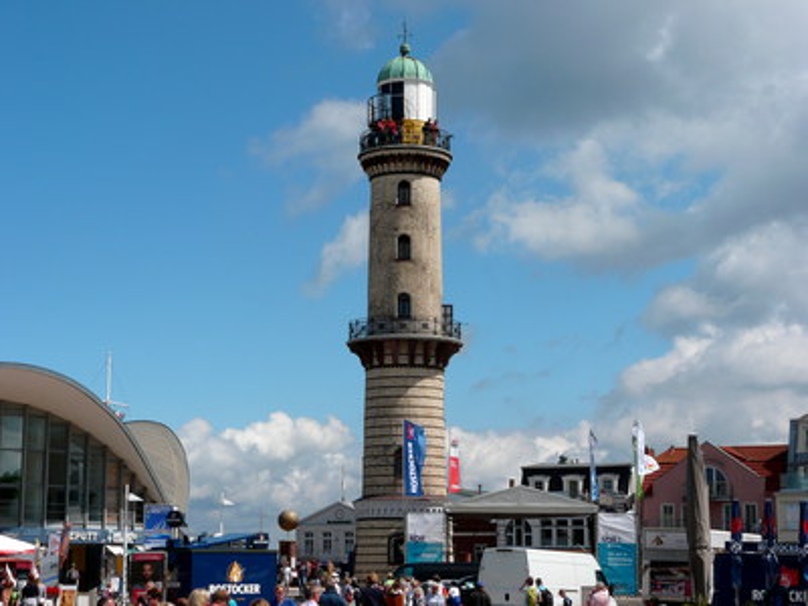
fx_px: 1751
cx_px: 404
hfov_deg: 26.0
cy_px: 303
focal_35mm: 75
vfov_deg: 19.6
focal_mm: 12.3
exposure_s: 1/400
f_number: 8
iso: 100
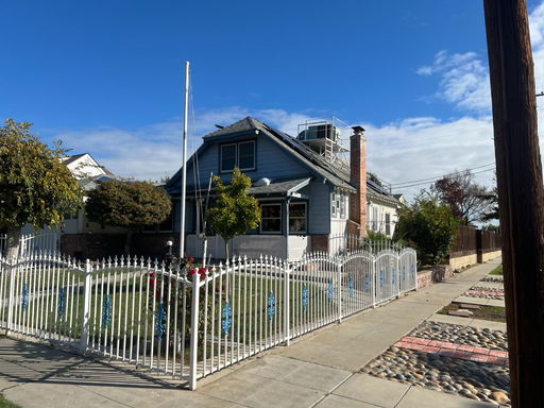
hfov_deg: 67.3
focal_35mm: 26
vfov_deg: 53.1
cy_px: 204
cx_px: 272
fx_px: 409
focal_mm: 5.7
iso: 50
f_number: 1.5
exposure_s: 1/5882
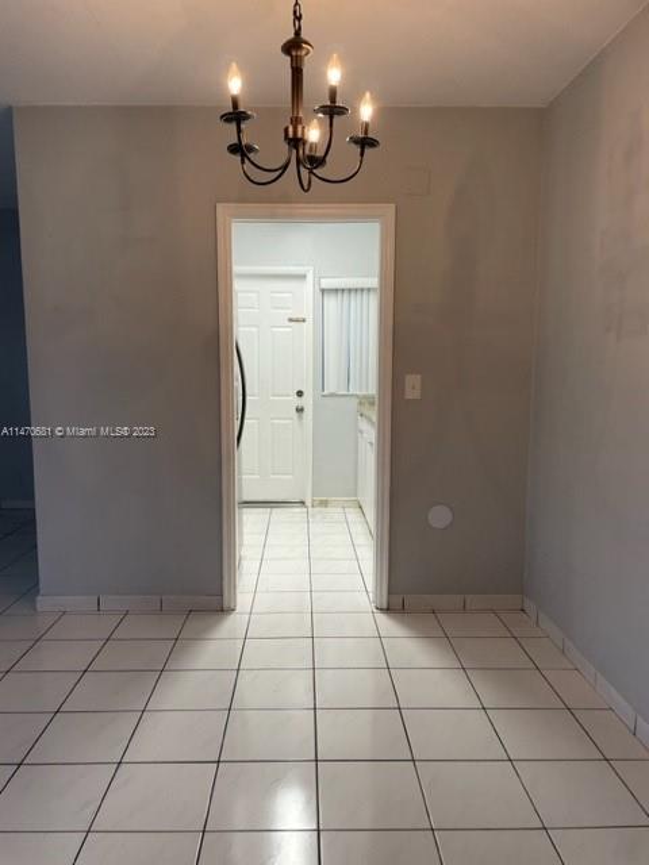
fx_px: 650
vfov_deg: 67.3
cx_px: 324
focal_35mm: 26
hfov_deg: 53.1
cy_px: 432
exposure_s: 1/60
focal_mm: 4.2
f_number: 1.6
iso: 80
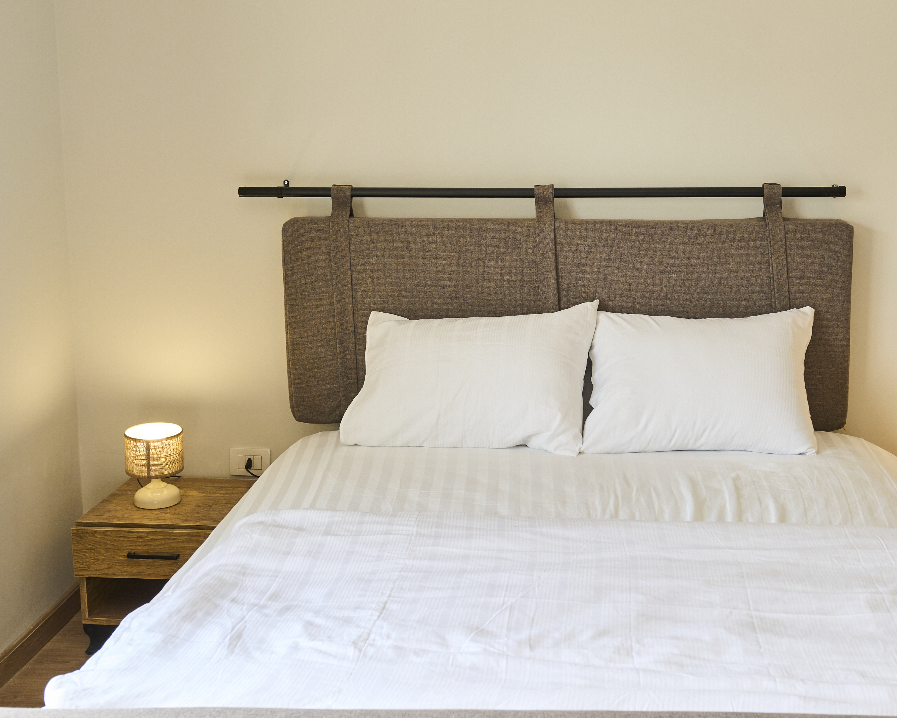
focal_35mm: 49
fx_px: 1301
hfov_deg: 37.8
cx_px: 552
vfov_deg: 30.8
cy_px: 314
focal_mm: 25
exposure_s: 1/60
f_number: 5.6
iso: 800
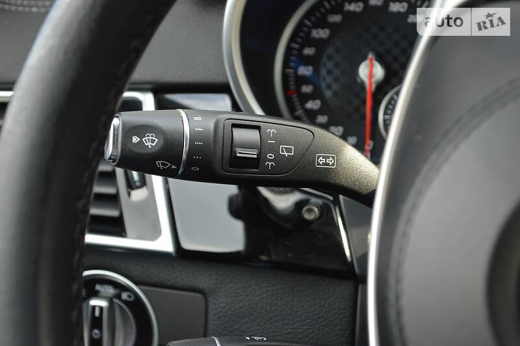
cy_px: 173
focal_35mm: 72
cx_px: 260
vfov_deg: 18.9
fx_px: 1039
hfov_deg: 28.1
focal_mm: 48
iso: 560
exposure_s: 1/60
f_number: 5.3
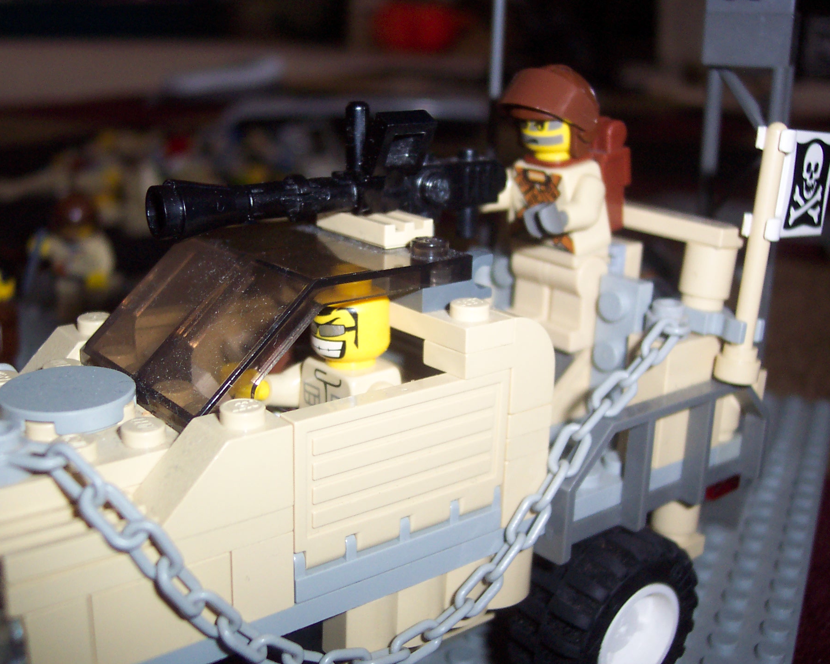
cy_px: 331
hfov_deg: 42.9
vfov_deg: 34.9
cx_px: 399
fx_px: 1056
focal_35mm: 43
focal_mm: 8
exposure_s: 1/30
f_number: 2.8
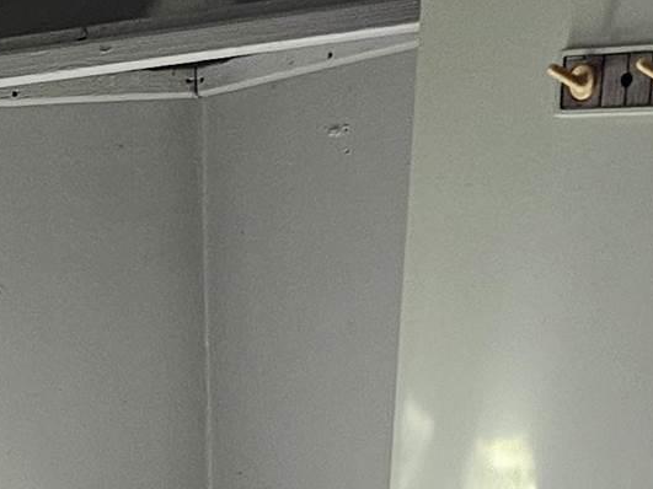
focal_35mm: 133
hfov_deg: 13.1
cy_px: 804
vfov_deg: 10.6
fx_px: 2508
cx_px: -589
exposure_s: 1/120
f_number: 1.7
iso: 250
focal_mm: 6.3
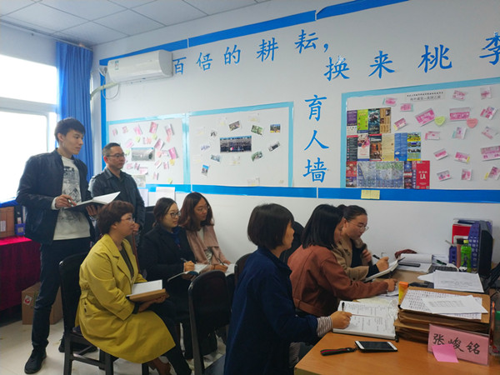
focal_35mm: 32
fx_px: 462
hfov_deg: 56.8
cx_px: 250
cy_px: 188
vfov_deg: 44.2
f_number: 2
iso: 178
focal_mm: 4.5
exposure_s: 1/25
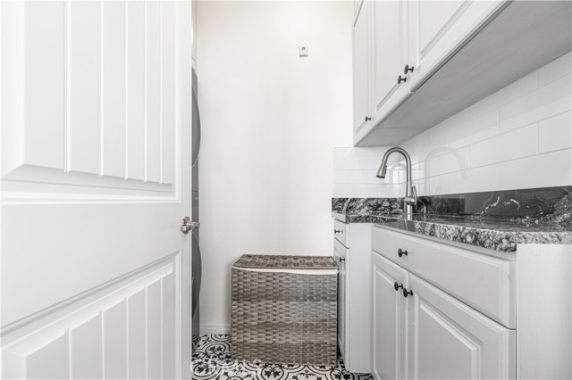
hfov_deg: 100.4
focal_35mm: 15
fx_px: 238
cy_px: 190
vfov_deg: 77.3
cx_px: 286
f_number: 7.1
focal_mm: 10
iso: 320
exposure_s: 1/8
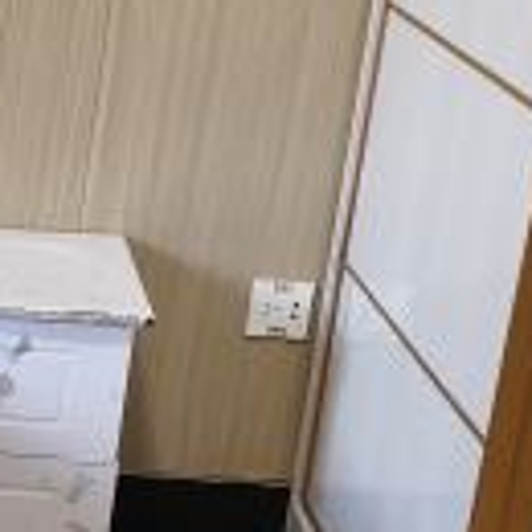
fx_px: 2173
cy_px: 483
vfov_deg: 13.8
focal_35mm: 125
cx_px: -663
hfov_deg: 11.8
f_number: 1.57
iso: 278
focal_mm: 6.54
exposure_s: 1/50
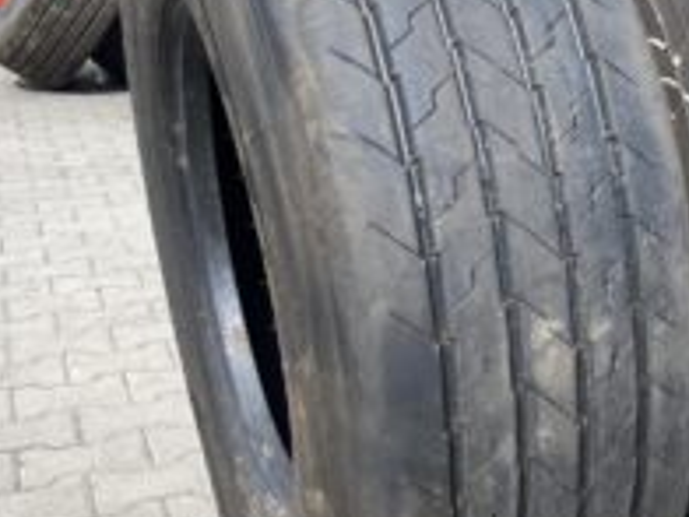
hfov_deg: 32.2
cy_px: 237
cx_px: 612
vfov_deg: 25.7
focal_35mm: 57
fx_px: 1135
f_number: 1.8
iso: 32
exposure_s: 1/1330
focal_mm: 4.25
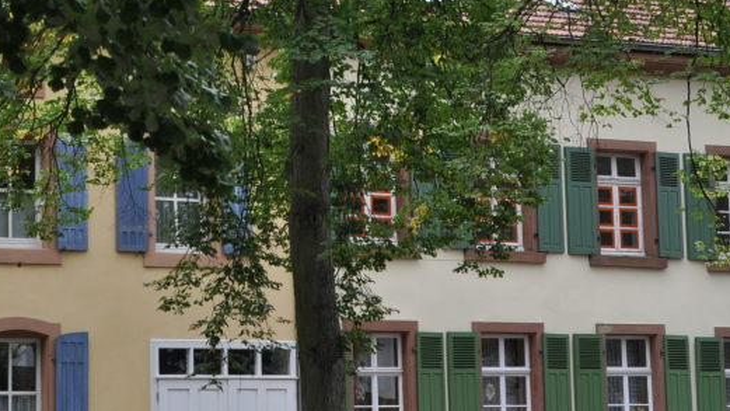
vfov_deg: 11.2
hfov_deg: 19.3
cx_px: 31
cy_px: 93
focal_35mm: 108
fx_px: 2090
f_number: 7.1
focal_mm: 28
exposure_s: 1/200
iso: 200
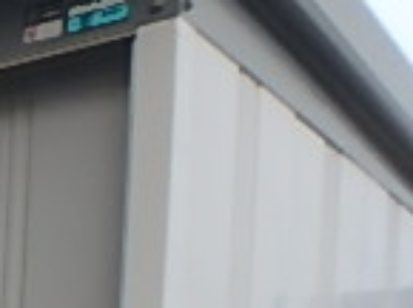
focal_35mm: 93
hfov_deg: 15.4
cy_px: 593
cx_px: -487
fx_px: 1107
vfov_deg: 13.7
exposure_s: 1/60
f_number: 3.5
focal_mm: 3.7
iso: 125
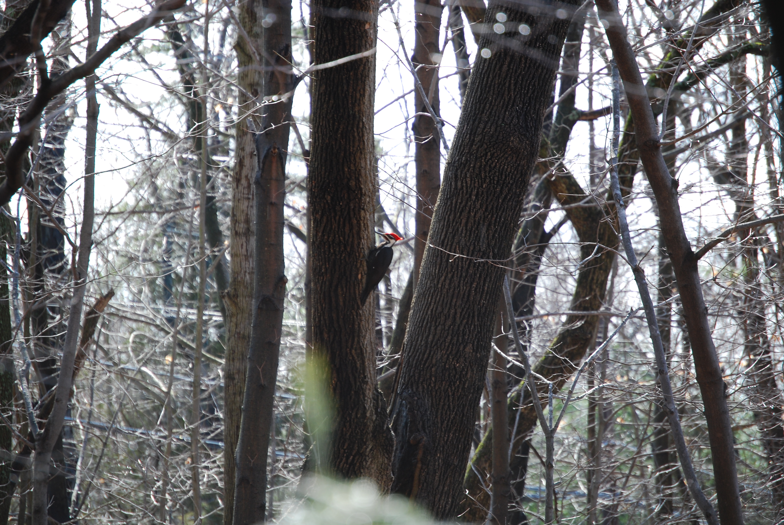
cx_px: 392
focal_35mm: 300
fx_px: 6541
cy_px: 262
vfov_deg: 4.6
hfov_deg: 6.9
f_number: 6.3
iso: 200
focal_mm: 200
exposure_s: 1/125
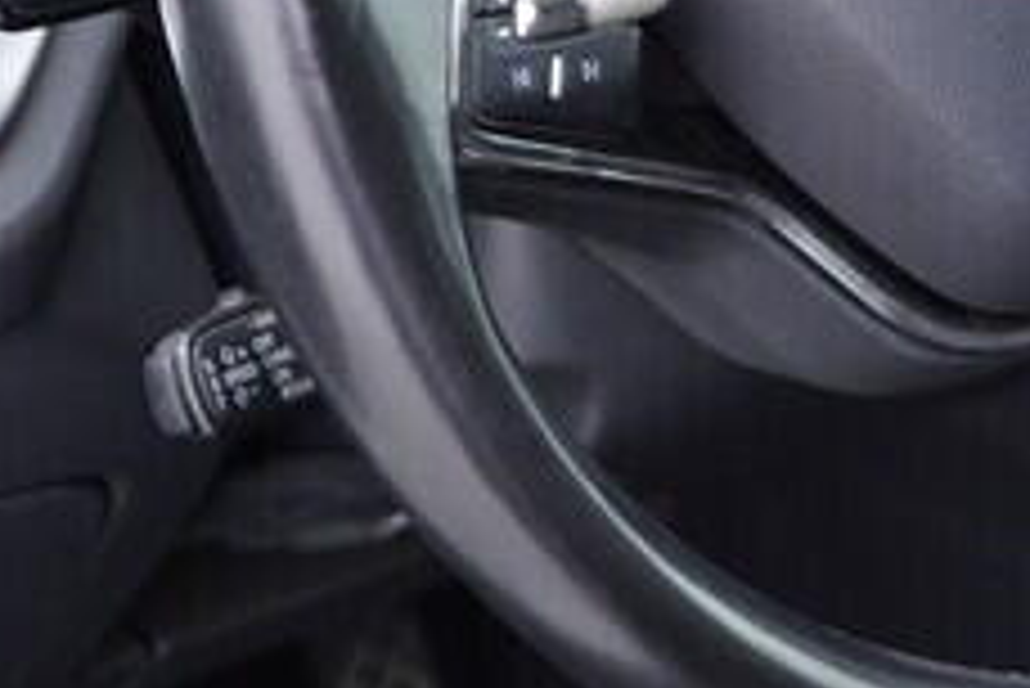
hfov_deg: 12.7
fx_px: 4609
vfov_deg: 8.5
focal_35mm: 161
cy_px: 110
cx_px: 823
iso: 250
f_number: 2.8
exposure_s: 1/40
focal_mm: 24
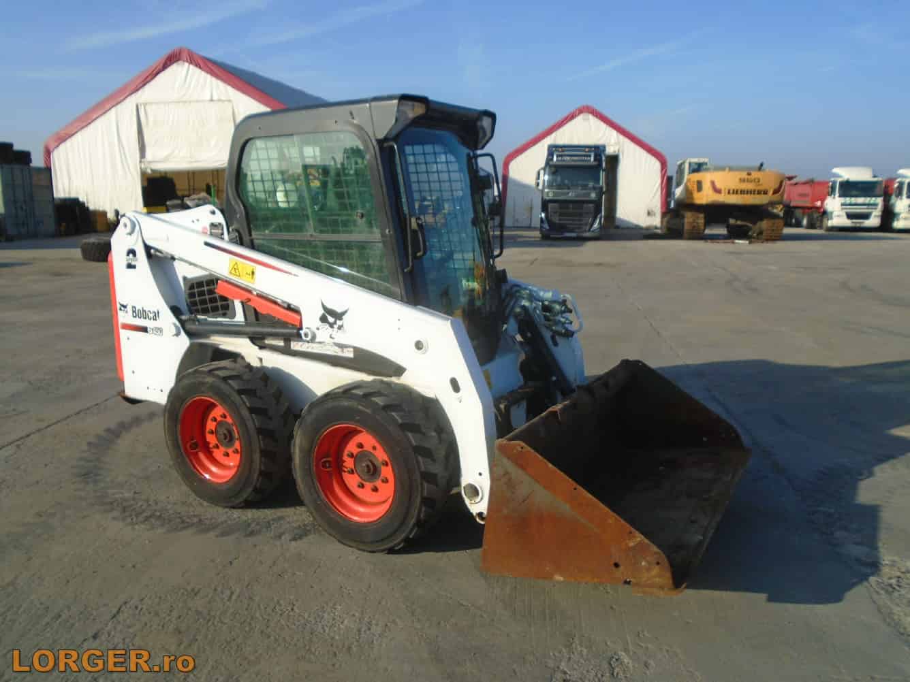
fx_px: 683
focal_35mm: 26
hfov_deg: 67.3
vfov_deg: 53.1
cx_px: 455
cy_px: 341
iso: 100
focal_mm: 4.6
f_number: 8
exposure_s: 1/250
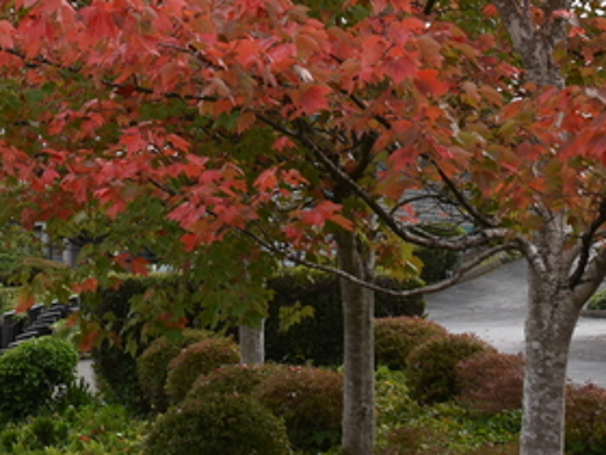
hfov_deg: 15.5
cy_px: -236
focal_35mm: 123
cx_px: -93
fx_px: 2153
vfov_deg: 11.5
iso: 100
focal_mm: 28
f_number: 8
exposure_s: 1/250
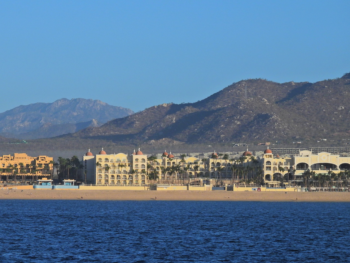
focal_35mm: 198
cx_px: 122
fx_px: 2001
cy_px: 120
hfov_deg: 10.0
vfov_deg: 7.5
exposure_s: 1/1600
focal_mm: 26.8
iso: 100
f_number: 4.5
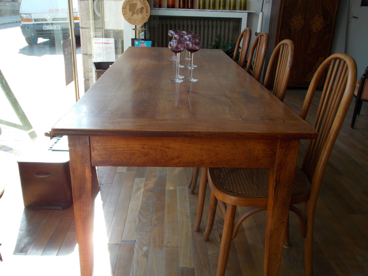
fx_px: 361
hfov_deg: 54.0
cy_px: 138
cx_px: 184
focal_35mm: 34
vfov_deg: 41.8
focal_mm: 6
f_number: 3.6
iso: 80
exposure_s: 1/80
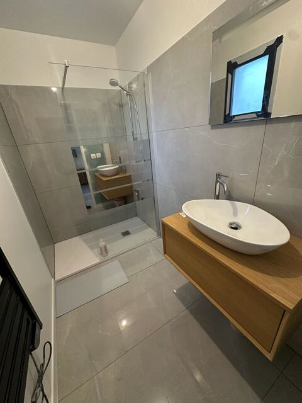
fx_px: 163
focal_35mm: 14
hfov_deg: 85.7
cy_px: 202
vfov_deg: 102.1
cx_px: 151
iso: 250
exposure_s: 1/50
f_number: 2.2
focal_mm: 2.22
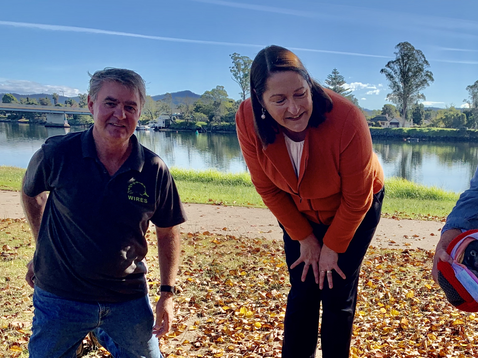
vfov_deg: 30.8
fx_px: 635
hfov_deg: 38.8
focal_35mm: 46
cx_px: 414
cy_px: 278
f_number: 1.8
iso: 25
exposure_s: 1/1332
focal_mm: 4.25
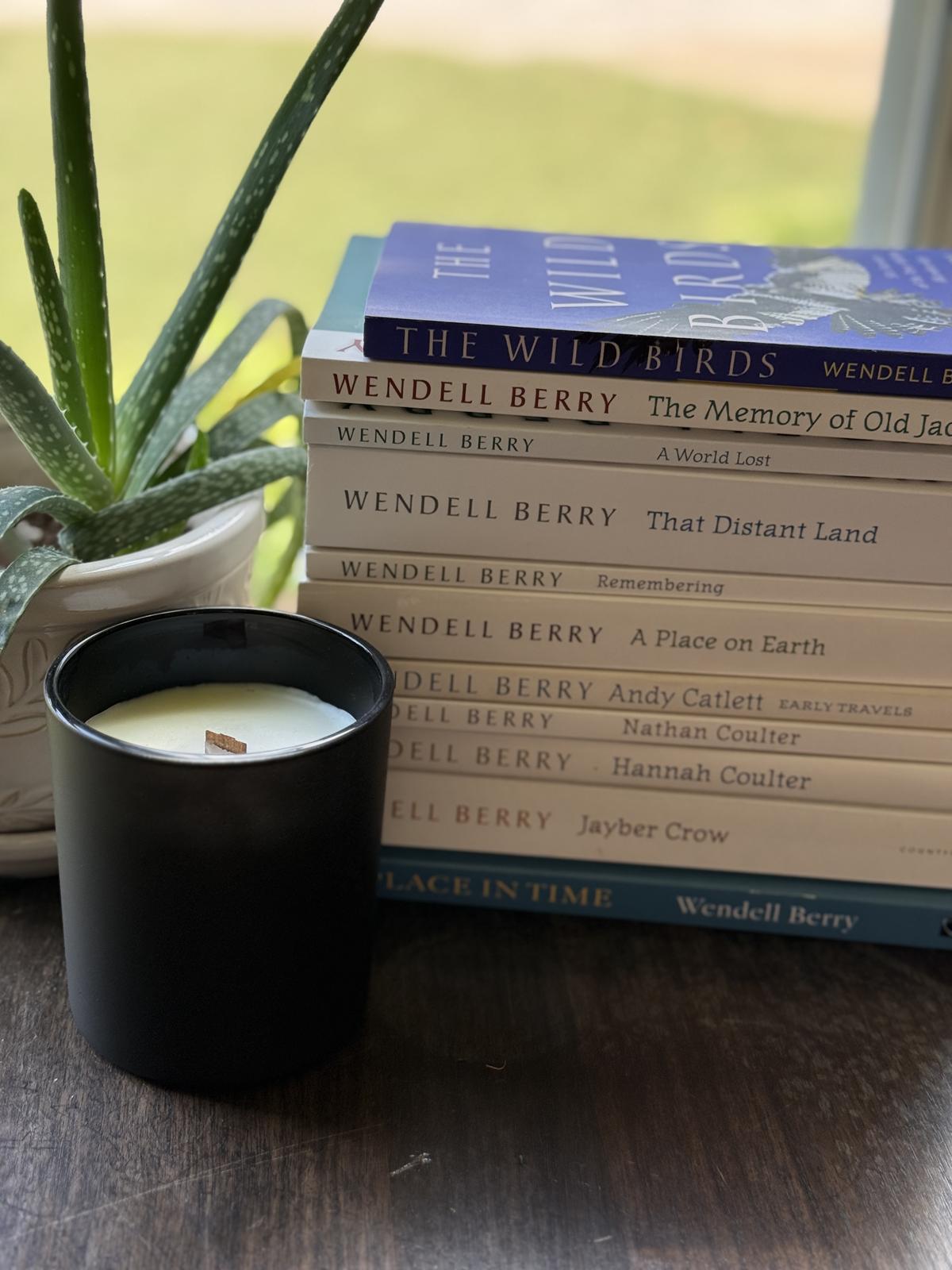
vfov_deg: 39.7
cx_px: 476
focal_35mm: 48
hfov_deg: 30.3
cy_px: 635
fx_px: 1760
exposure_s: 1/171
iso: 64
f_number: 1.78
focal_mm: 6.76
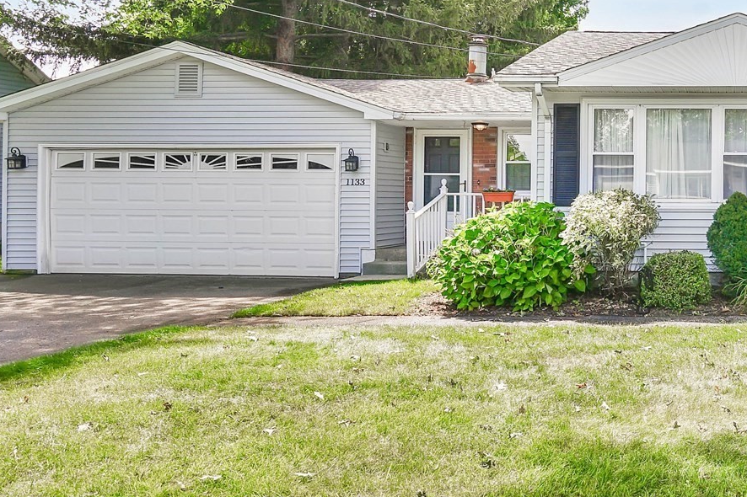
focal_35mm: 37
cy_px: 162
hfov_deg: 45.2
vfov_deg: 35.5
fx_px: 767
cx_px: 719
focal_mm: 16
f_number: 9
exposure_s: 1/100
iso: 100
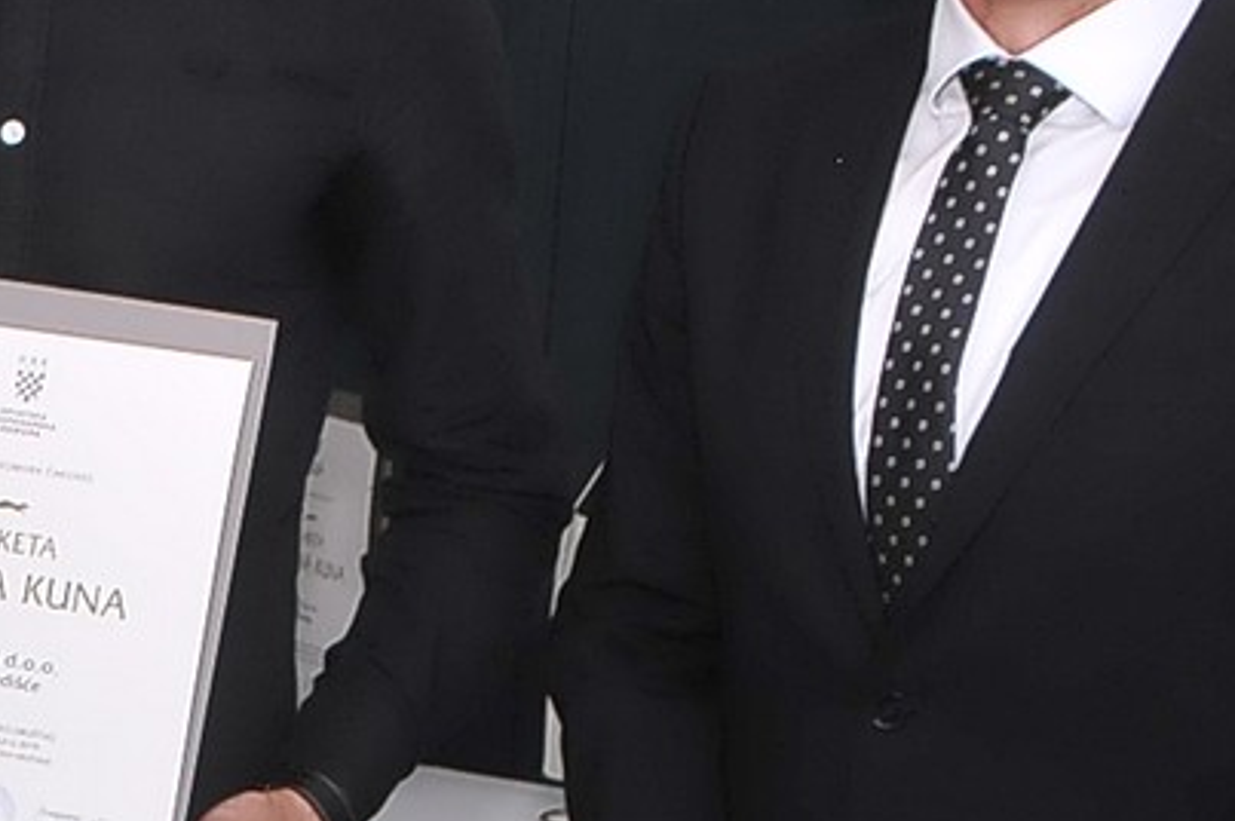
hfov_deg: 14.6
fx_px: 4559
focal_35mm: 133
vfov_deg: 10.3
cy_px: 456
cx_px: -475
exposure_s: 1/60
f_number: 7.1
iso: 800
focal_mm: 22
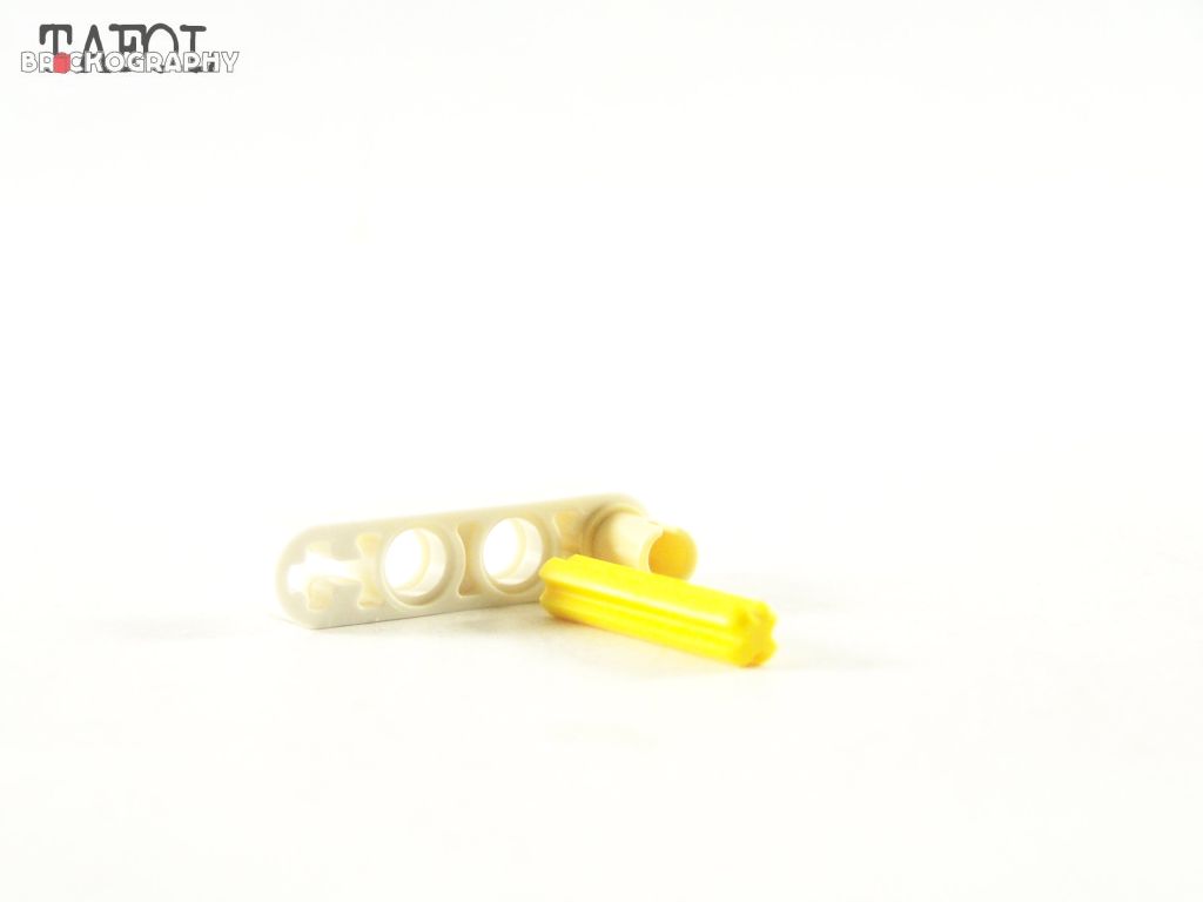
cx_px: 602
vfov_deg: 14.1
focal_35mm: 105
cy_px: 451
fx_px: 3649
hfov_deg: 18.7
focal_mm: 17.5
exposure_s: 1/45
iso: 400
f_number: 3.2
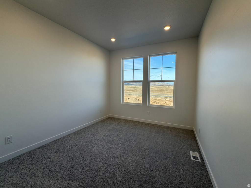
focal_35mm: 14
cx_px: 126
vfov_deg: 85.7
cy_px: 94
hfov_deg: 102.1
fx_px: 102
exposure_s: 1/183
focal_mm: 2.22
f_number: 2.2
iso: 64
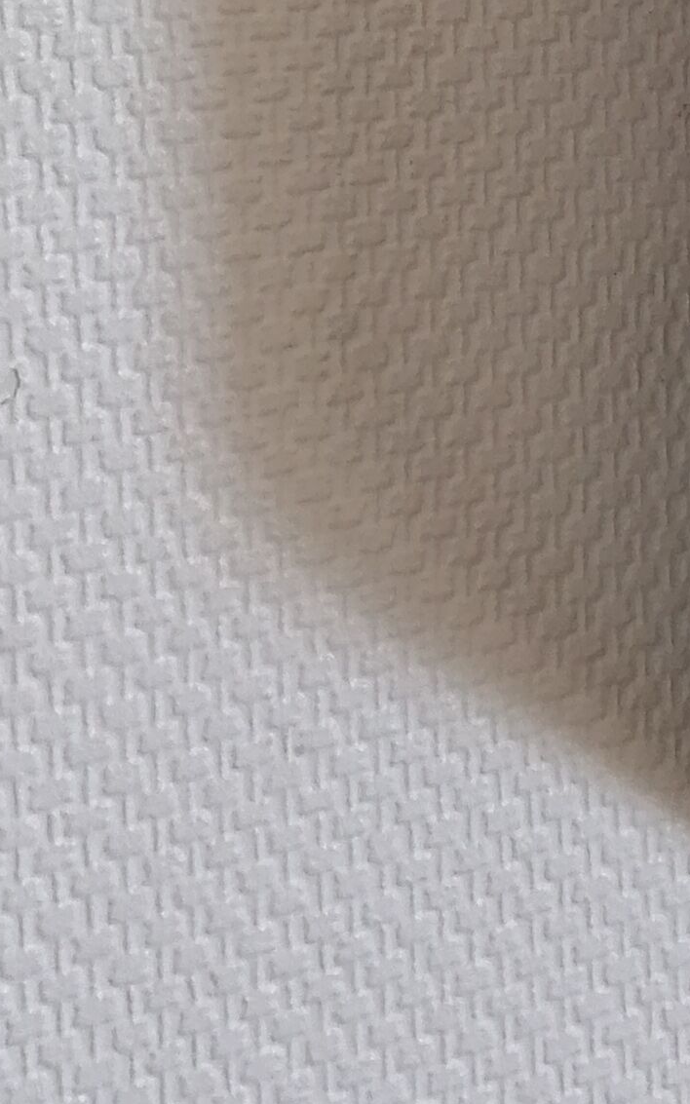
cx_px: 1002
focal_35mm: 101
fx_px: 3039
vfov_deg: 19.0
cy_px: -344
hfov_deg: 12.4
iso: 80
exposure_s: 1/50
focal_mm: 4.75
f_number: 1.8
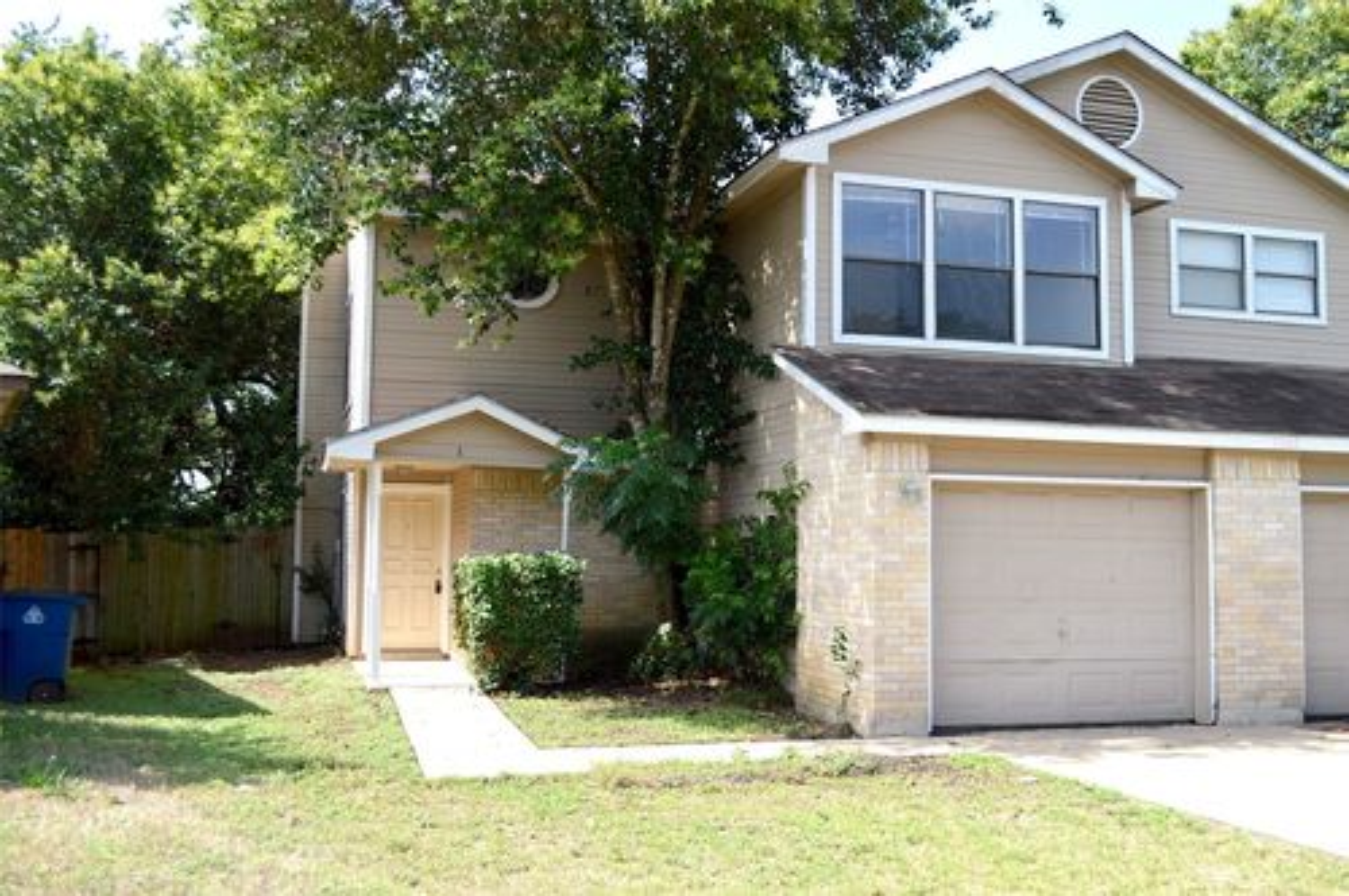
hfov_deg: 53.2
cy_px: 448
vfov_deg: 36.8
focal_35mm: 36
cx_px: 674
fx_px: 1347
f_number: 5
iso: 100
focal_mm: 24
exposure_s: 1/250
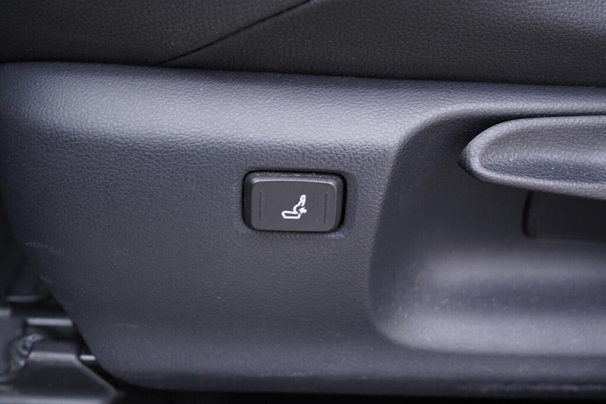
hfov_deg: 53.1
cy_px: 202
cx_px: 303
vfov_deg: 36.9
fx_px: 606
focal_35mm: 36
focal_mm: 24
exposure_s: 1/40
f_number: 2.8
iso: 250
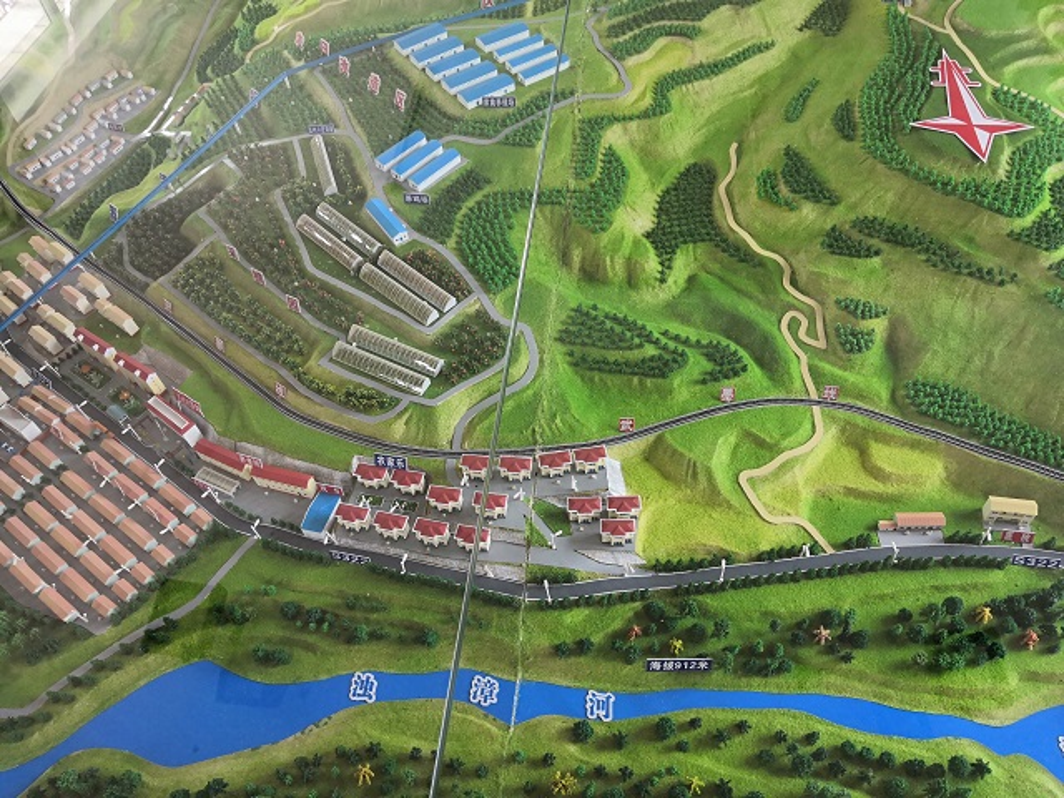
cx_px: 532
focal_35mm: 27
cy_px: 399
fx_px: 830
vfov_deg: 51.4
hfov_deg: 65.3
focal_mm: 3.95
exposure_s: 1/50
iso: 125
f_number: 1.8
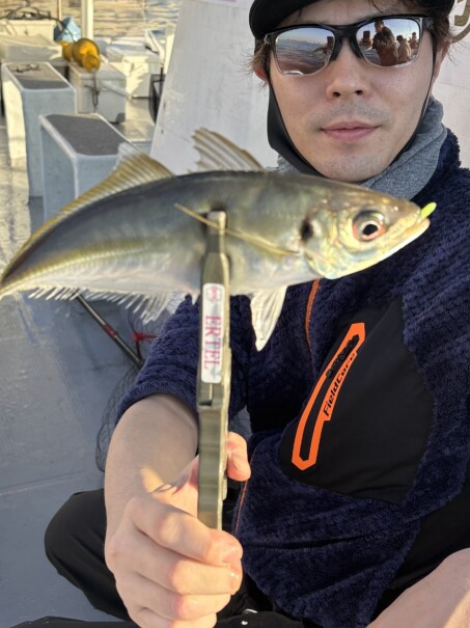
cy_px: 317
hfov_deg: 33.6
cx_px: 223
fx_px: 779
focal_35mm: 43
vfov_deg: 43.9
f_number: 1.6
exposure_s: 1/945
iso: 64
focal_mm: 5.96
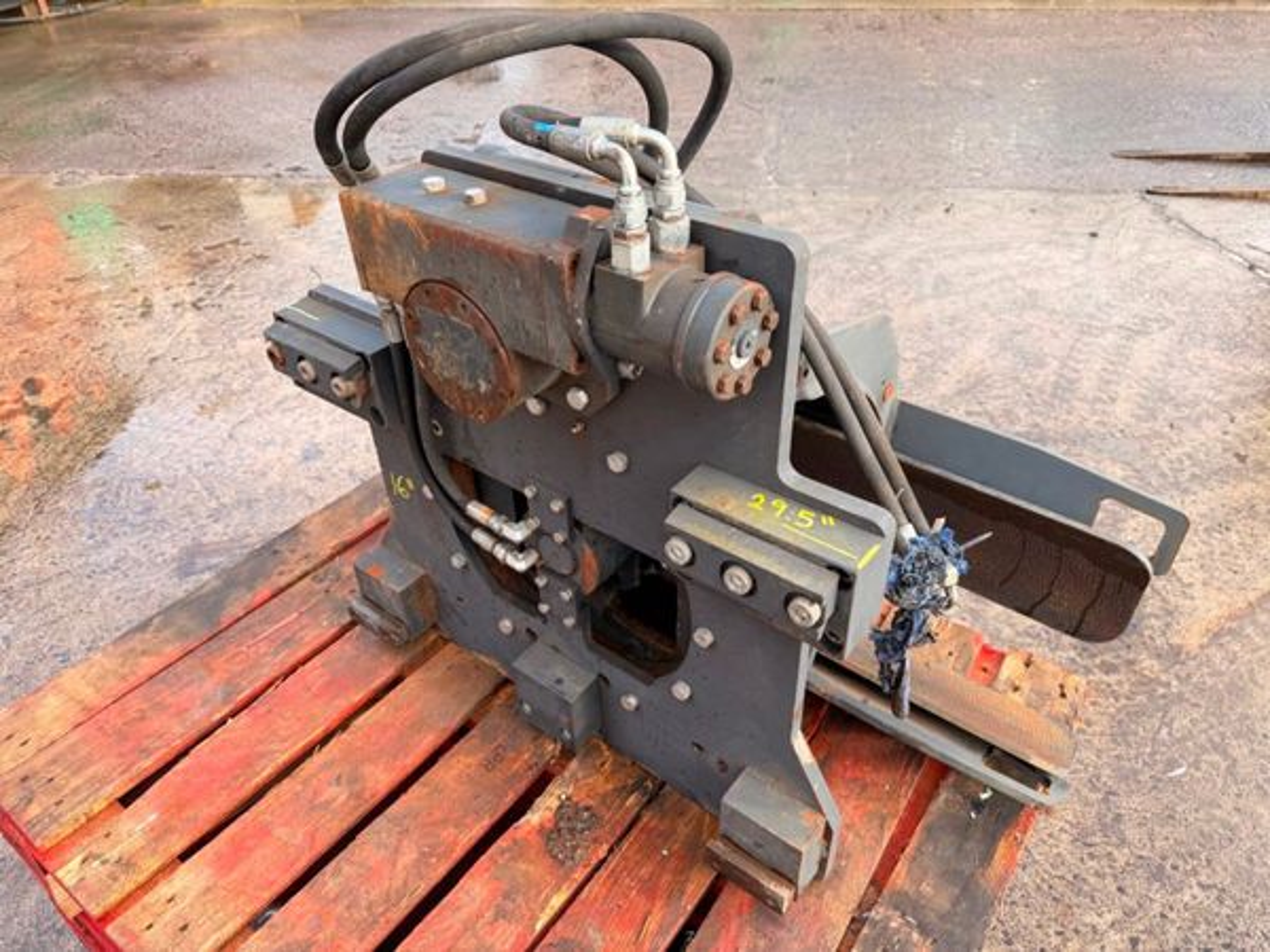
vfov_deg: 56.8
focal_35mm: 24
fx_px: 881
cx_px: 635
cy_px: 476
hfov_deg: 71.6
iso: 80
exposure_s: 1/338
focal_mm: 6.76
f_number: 1.78
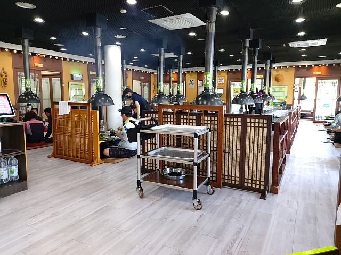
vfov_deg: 54.9
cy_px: 128
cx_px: 170
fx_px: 246
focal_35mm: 25
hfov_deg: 69.4
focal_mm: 4.58
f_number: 2
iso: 160
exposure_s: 1/40
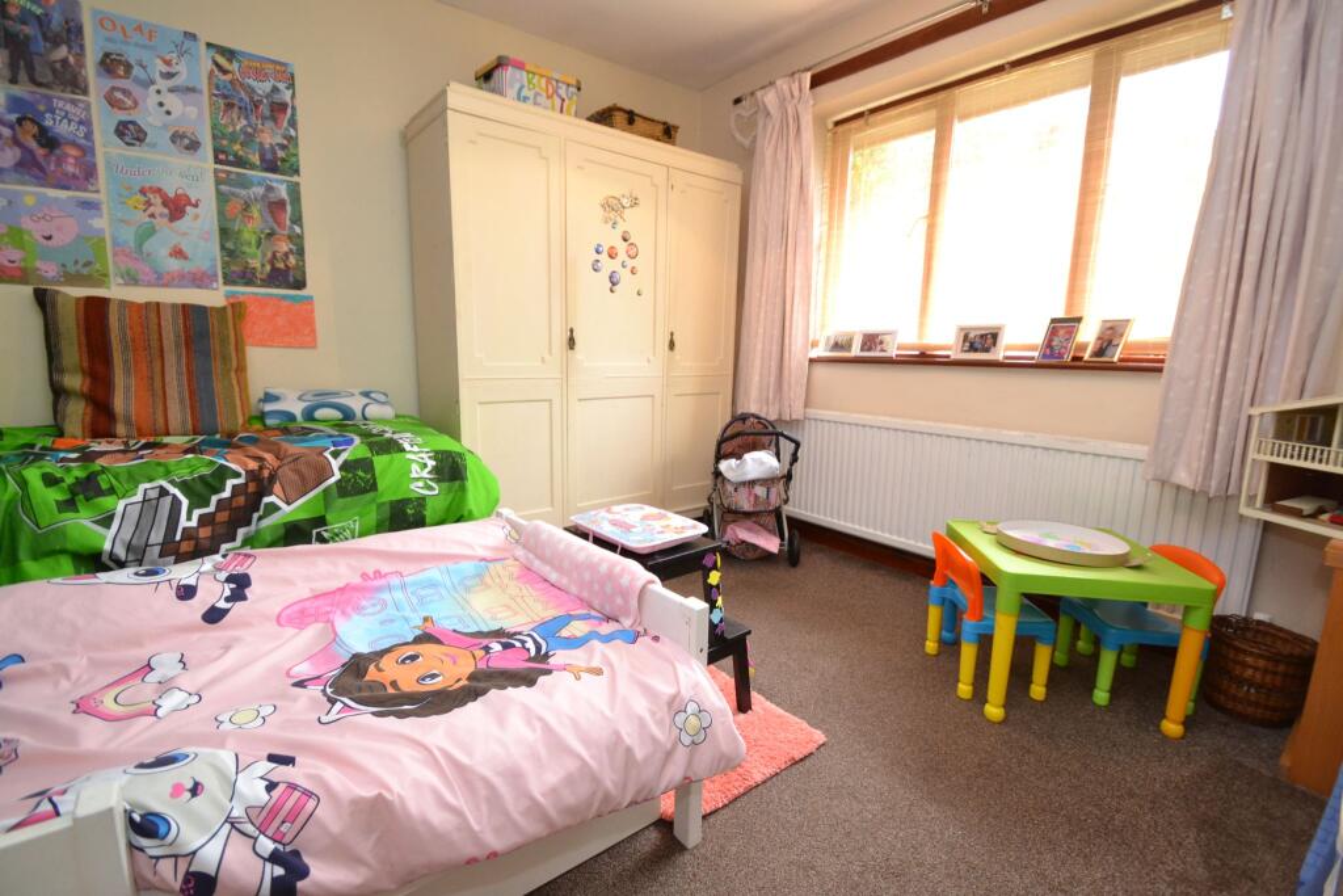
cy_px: 448
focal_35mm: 15
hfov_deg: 100.4
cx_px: 672
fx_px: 560
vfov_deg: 77.3
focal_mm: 10
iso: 1600
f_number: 3.5
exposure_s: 1/60
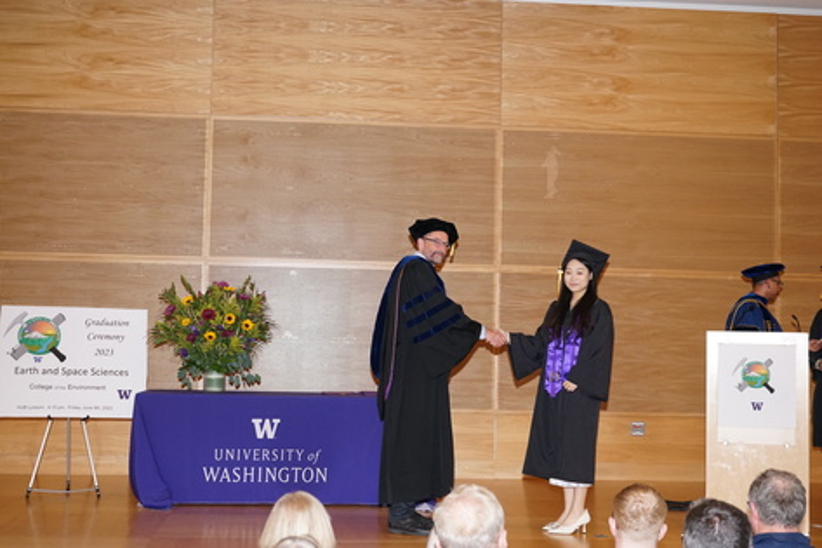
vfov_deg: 26.5
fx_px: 1164
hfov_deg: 38.9
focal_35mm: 51
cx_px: 411
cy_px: 274
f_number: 4.5
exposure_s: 1/100
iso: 1600
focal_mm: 51
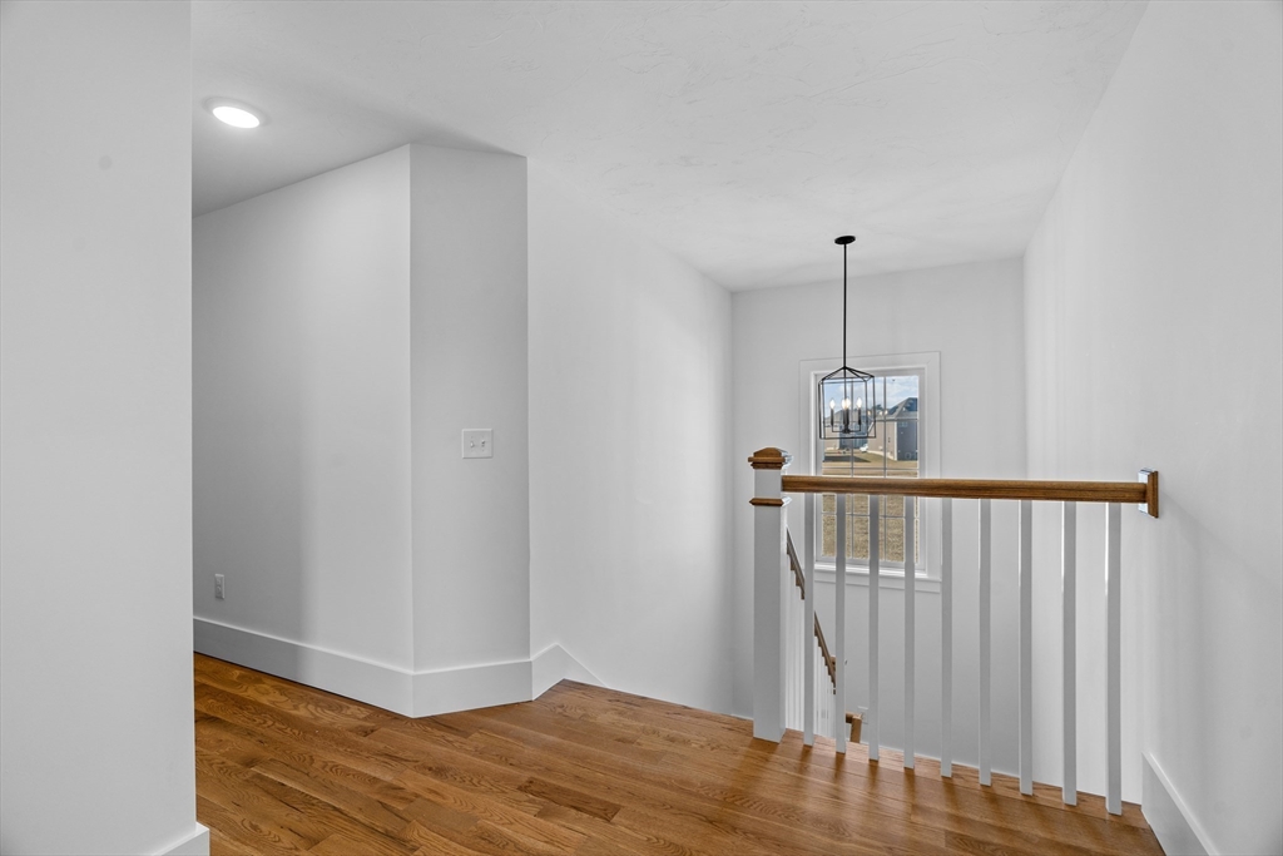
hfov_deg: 96.7
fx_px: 570
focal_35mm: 16
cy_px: 428
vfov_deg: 73.8
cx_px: 642
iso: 320
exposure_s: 1/2
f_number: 7.1
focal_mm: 16
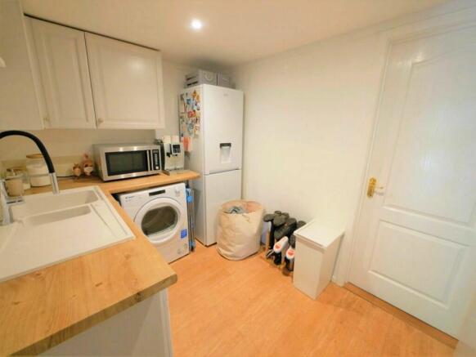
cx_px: 238
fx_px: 193
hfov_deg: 102.0
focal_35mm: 14
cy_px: 178
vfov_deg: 85.7
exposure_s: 1/60
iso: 1600
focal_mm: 7
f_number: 4
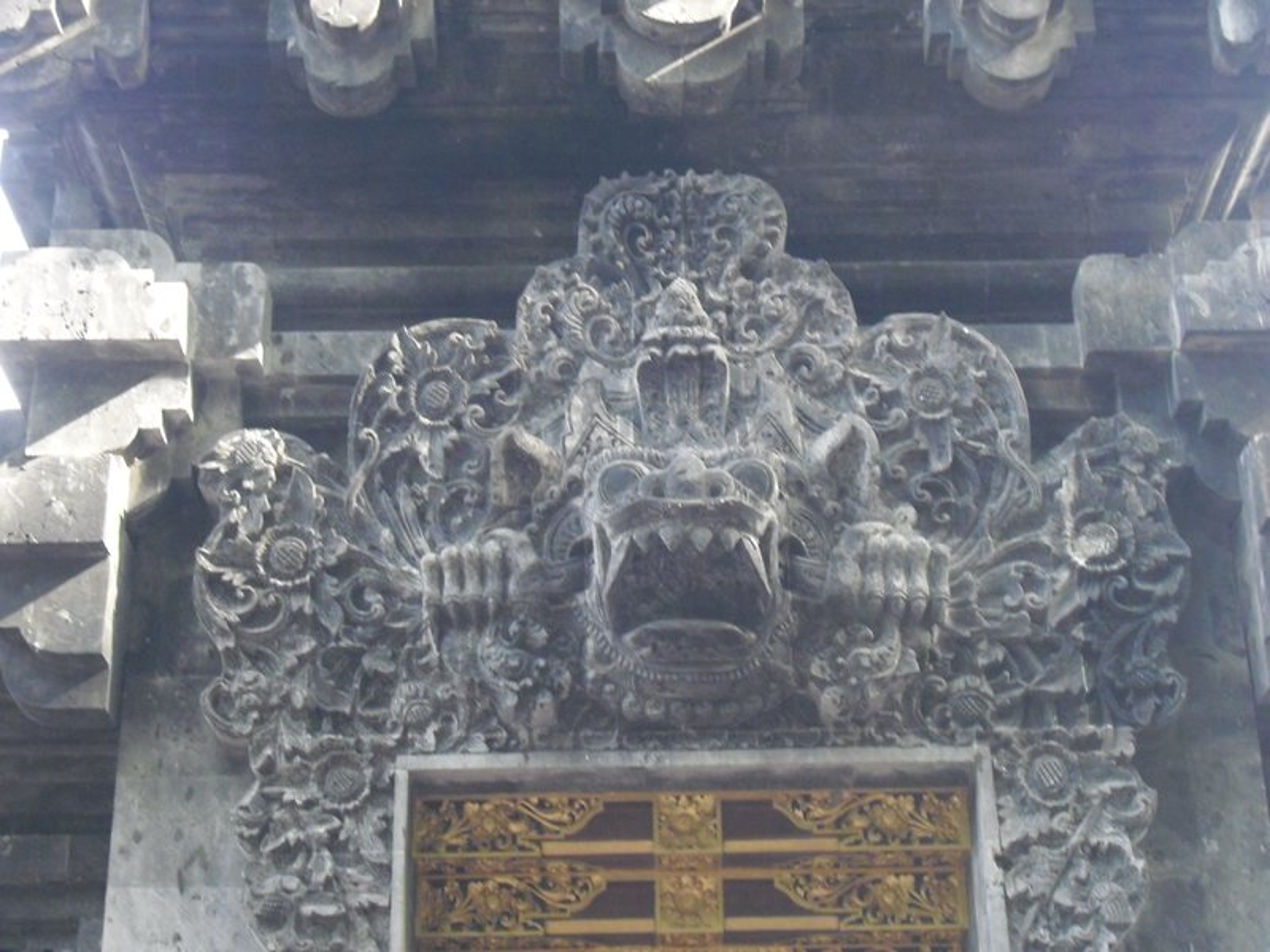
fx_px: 2385
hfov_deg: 29.8
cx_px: 635
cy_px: 476
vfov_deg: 22.6
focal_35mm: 65
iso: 400
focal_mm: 10.7
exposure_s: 1/60
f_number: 3.8
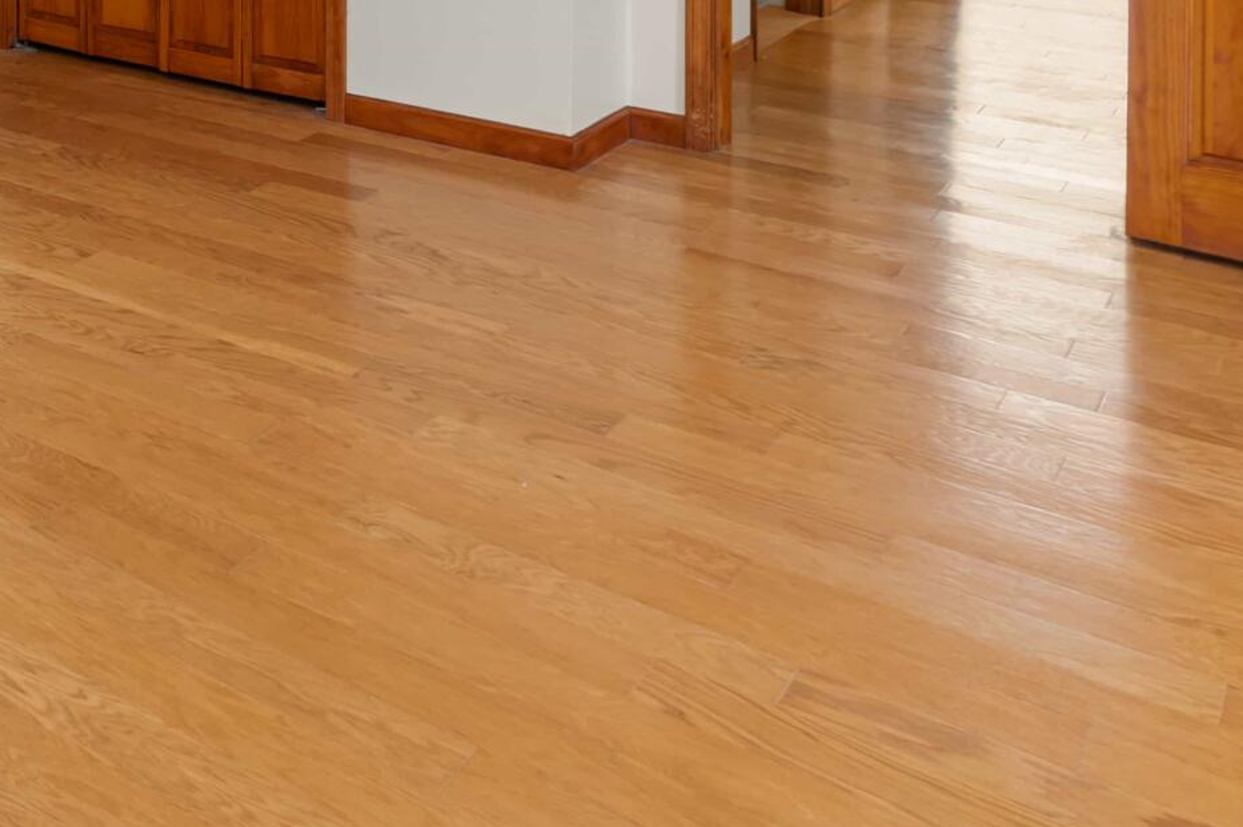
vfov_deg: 24.9
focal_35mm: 45
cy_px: -312
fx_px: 1553
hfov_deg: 38.6
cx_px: -3
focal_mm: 14
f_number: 8
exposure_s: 1/15
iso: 800
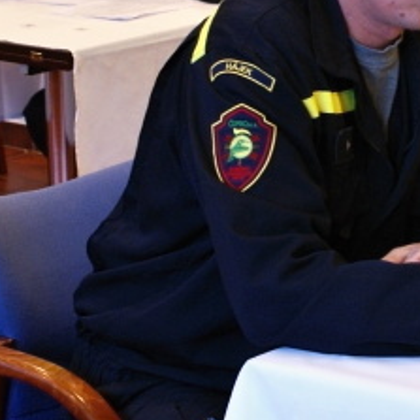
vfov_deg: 12.7
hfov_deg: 12.6
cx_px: 399
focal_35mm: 137
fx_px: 1881
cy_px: 69
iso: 400
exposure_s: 1/15
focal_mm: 30
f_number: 5
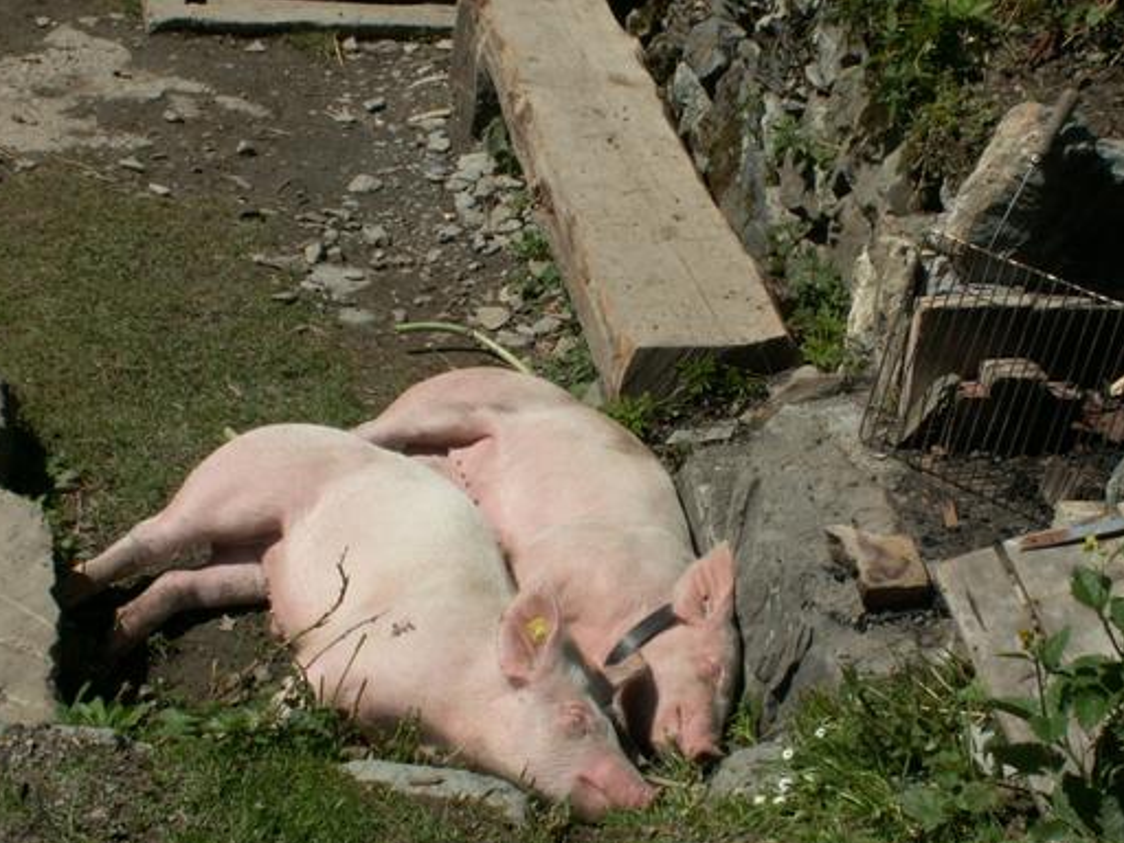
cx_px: 641
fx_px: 2273
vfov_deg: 21.0
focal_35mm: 70
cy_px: 454
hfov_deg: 27.7
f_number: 8
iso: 50
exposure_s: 1/320
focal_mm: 9.3
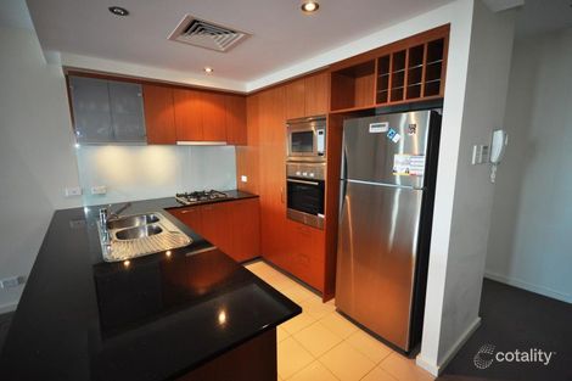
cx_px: 286
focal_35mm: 16
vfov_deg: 72.0
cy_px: 190
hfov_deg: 95.0
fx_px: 262
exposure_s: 1/60
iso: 800
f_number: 4.2
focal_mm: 11
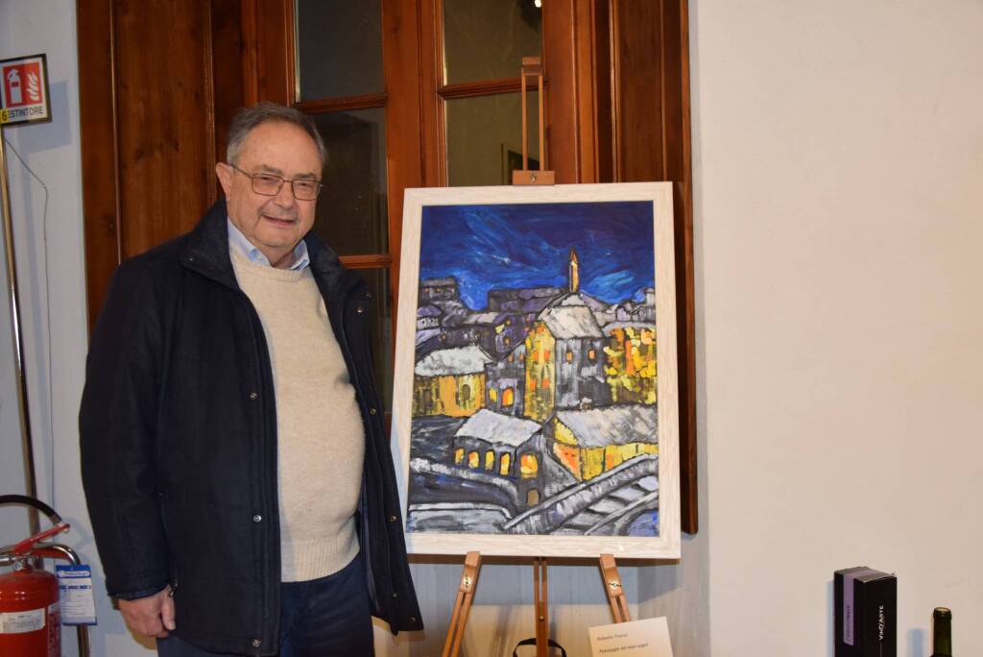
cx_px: 492
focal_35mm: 36
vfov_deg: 36.9
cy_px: 328
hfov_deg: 53.1
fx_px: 984
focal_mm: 24
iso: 800
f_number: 3.8
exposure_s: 1/60
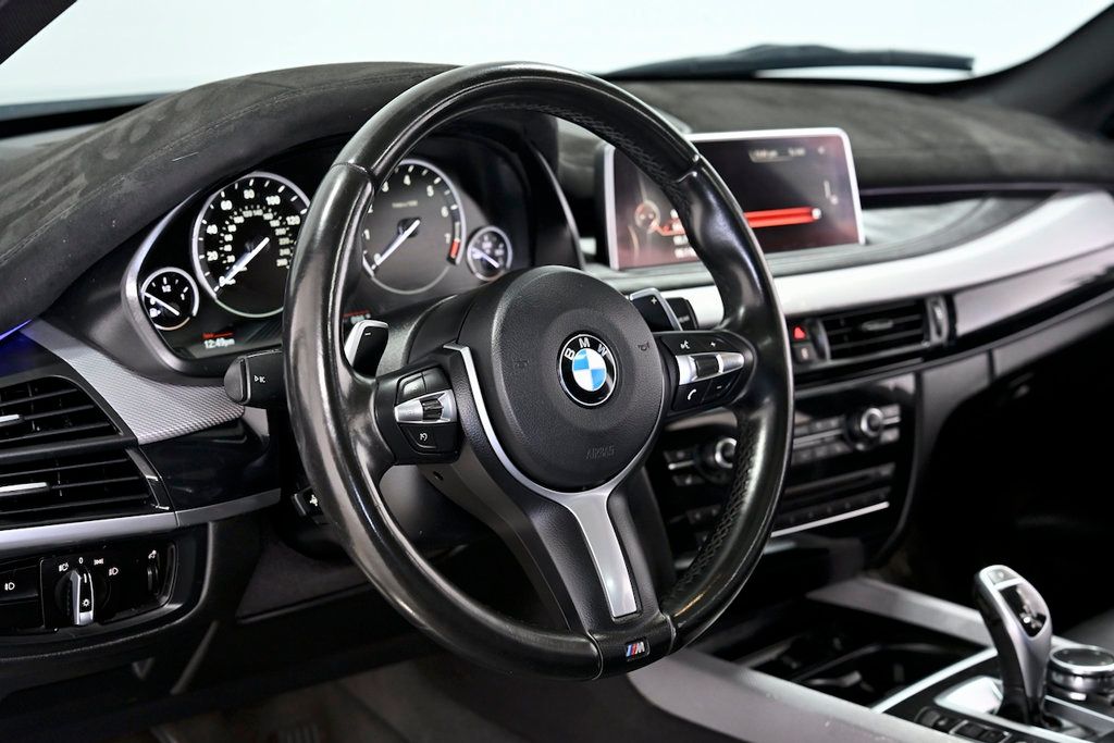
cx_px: 557
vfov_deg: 28.1
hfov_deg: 41.1
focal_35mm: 48
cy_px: 372
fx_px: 1485
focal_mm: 48
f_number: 5
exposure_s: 1/100
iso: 2000
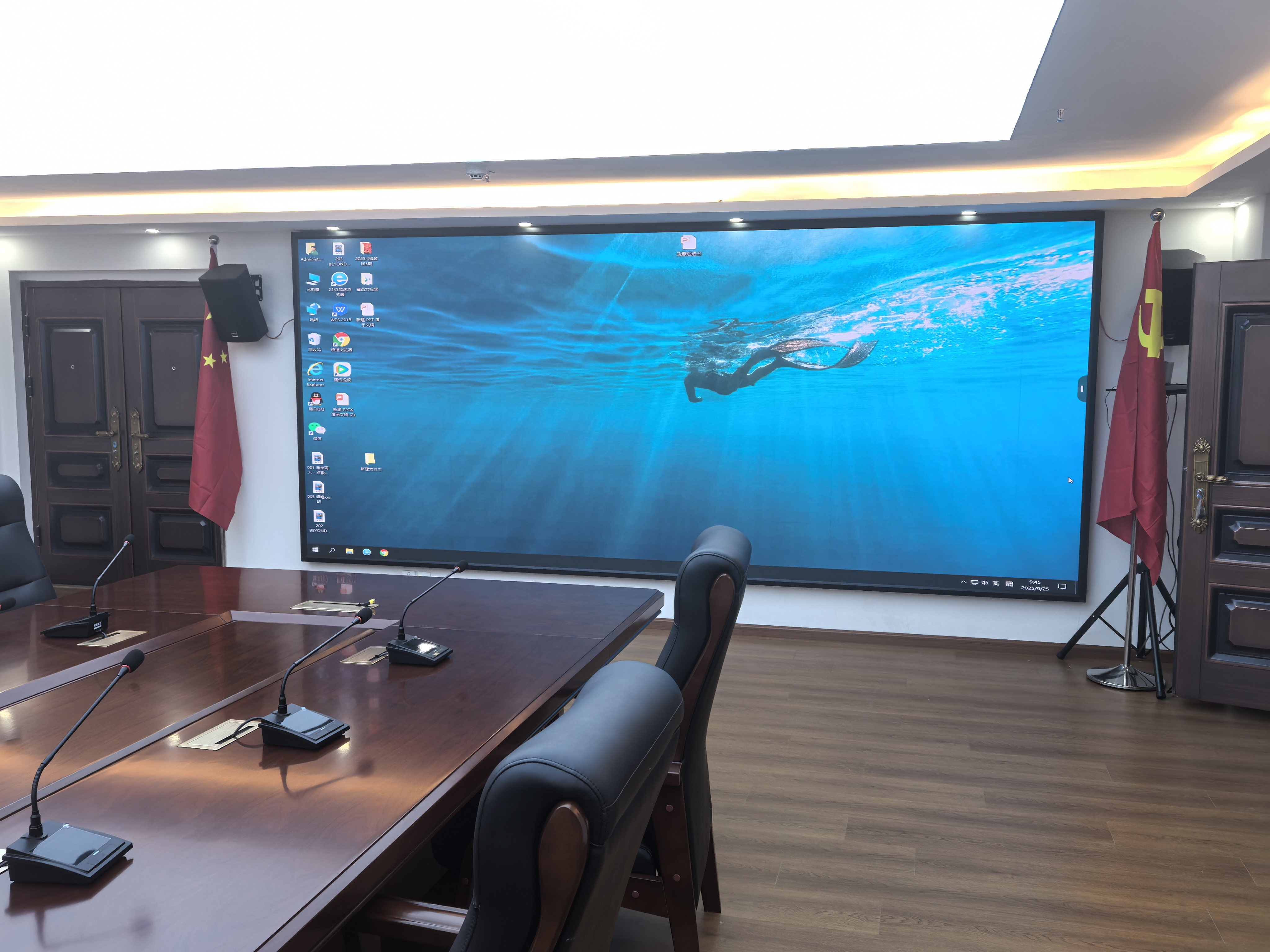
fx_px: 1137
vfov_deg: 45.4
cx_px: 635
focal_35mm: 31
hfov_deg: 58.4
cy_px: 476
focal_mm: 5.35
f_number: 1.8
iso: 50
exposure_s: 1/101
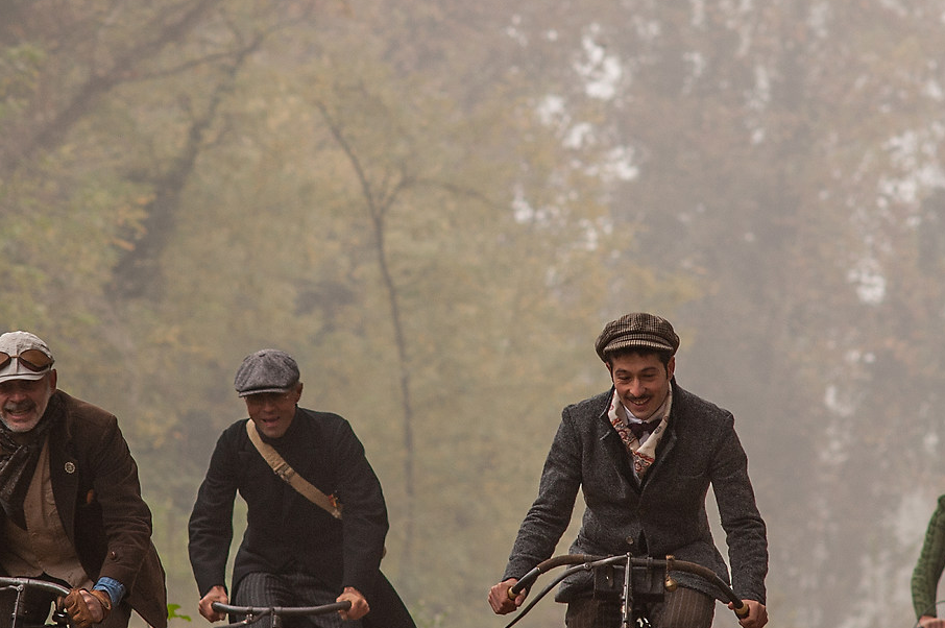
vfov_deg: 2.6
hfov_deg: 3.9
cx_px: 416
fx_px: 13897
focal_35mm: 530
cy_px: 266
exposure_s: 1/160
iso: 200
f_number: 8
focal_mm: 200
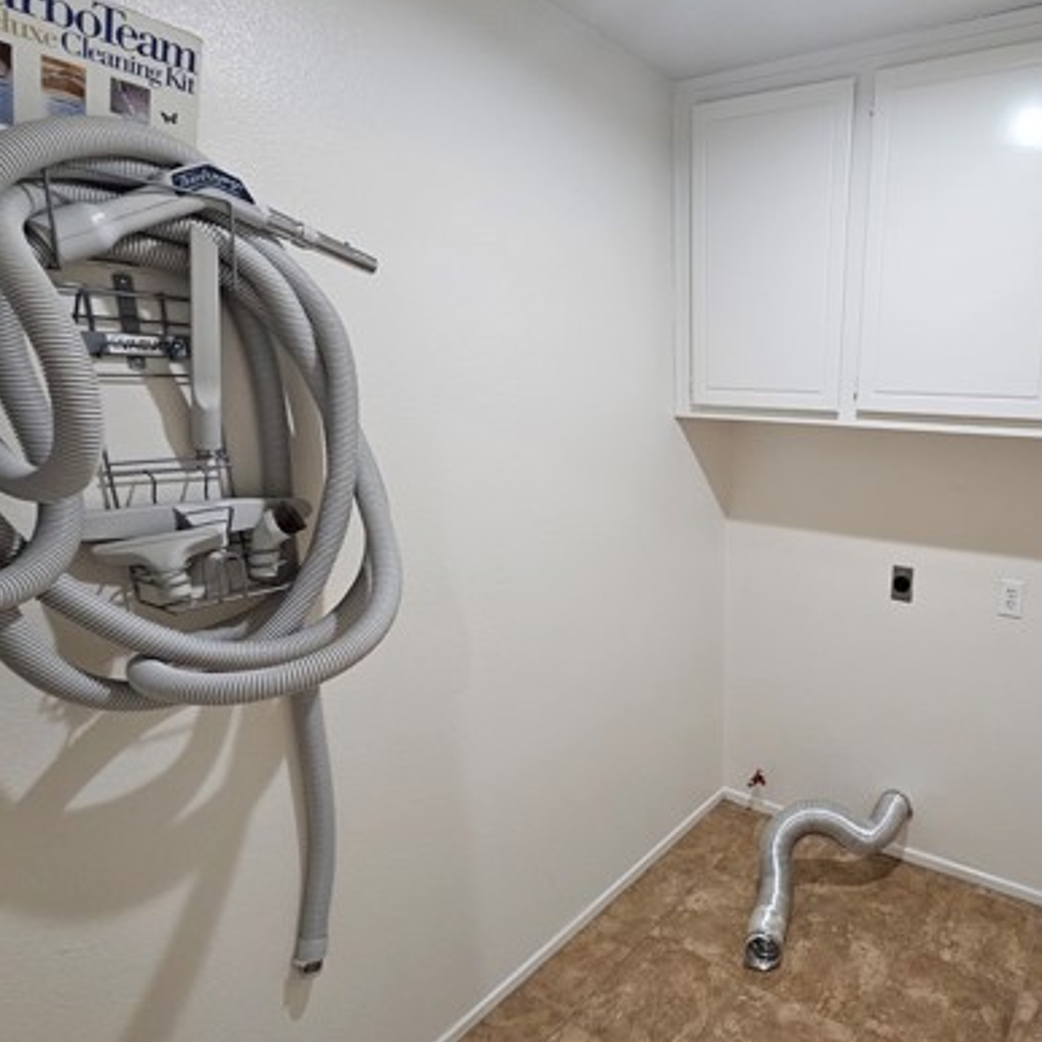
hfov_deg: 72.5
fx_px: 647
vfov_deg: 77.5
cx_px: 775
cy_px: 571
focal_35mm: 19
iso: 200
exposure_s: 1/60
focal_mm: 2.2
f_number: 2.2
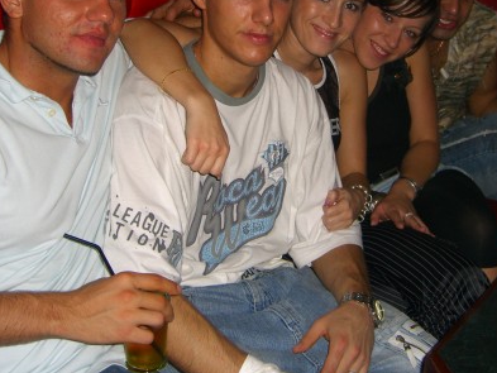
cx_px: 268
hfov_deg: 33.2
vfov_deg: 25.0
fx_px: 833
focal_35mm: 58
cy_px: 99
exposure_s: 1/60
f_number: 2.8
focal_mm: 7.9
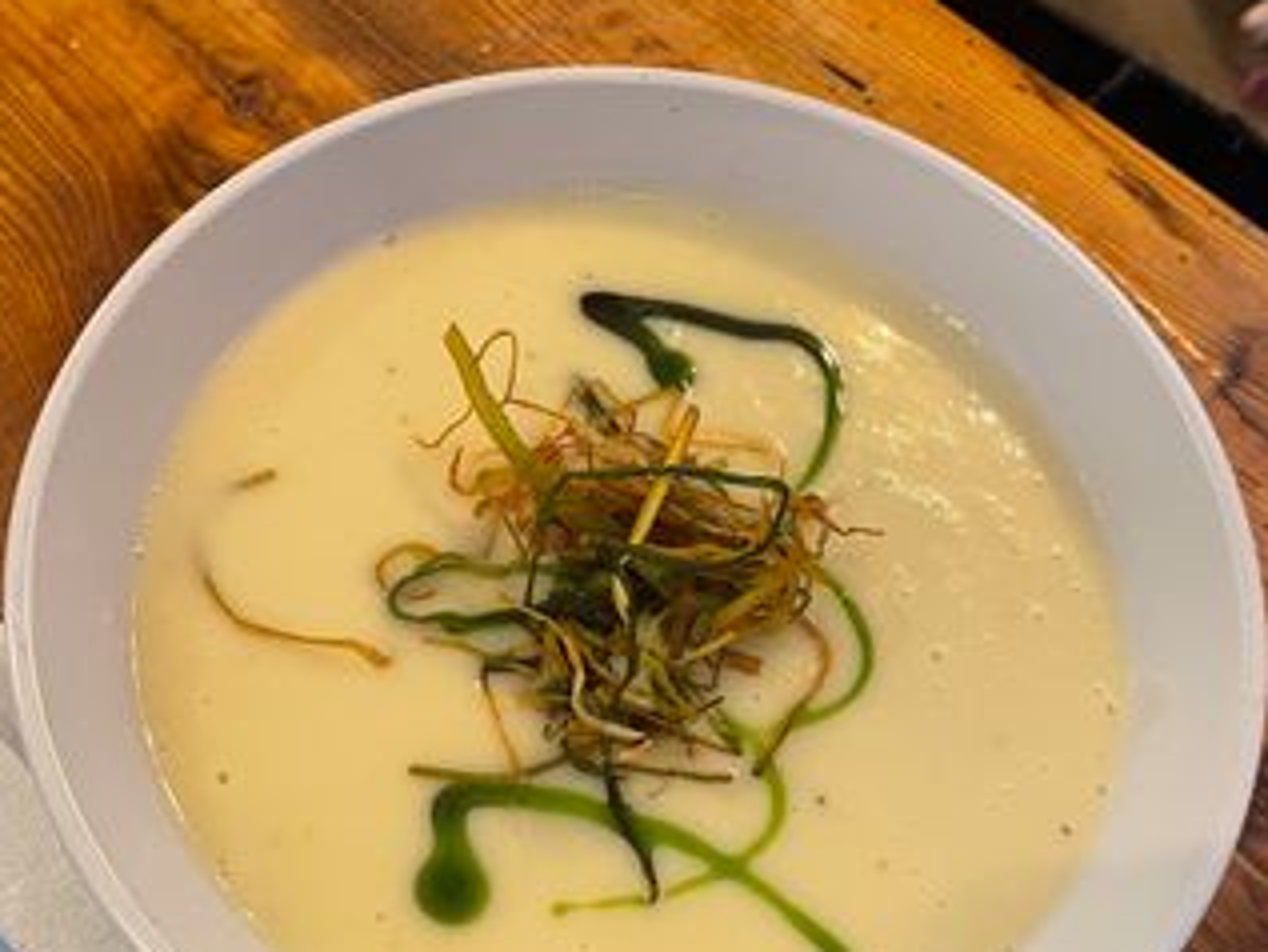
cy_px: 614
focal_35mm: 35
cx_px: 632
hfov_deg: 52.6
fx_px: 1283
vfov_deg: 40.3
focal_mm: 4.2
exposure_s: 1/50
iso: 250
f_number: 1.6
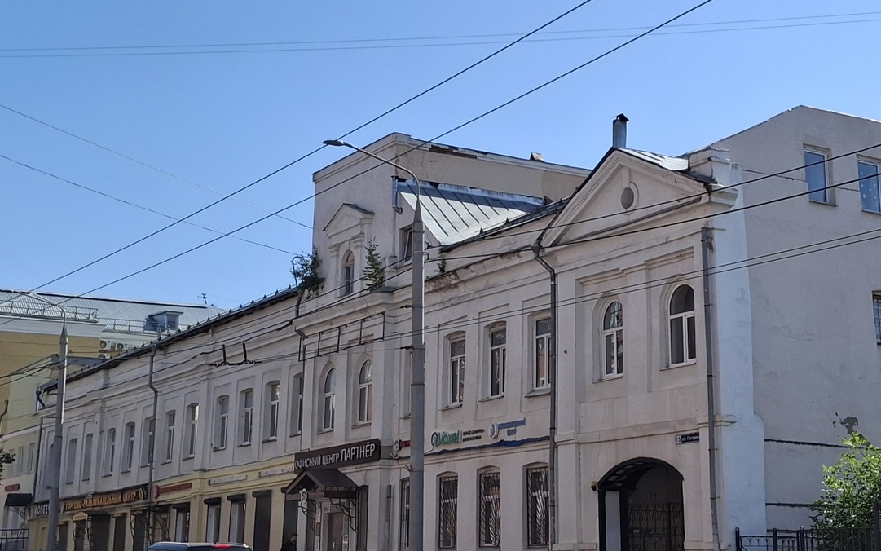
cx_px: 523
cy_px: 226
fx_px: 840
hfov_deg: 55.0
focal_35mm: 35
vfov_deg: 36.2
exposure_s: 1/3333
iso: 32
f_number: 1.8
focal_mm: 4.69
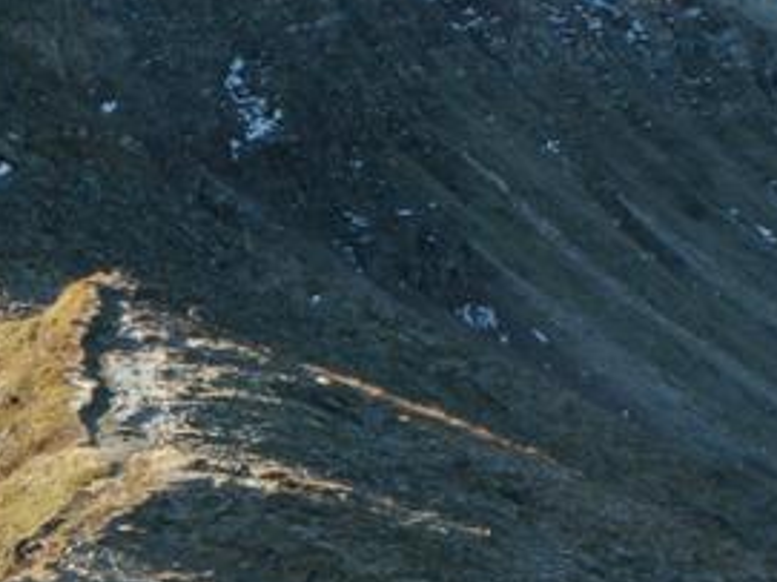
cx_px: 32
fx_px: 3343
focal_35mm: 149
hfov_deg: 13.1
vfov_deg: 9.8
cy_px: 662
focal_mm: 10.52
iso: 50
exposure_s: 1/100
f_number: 5.6
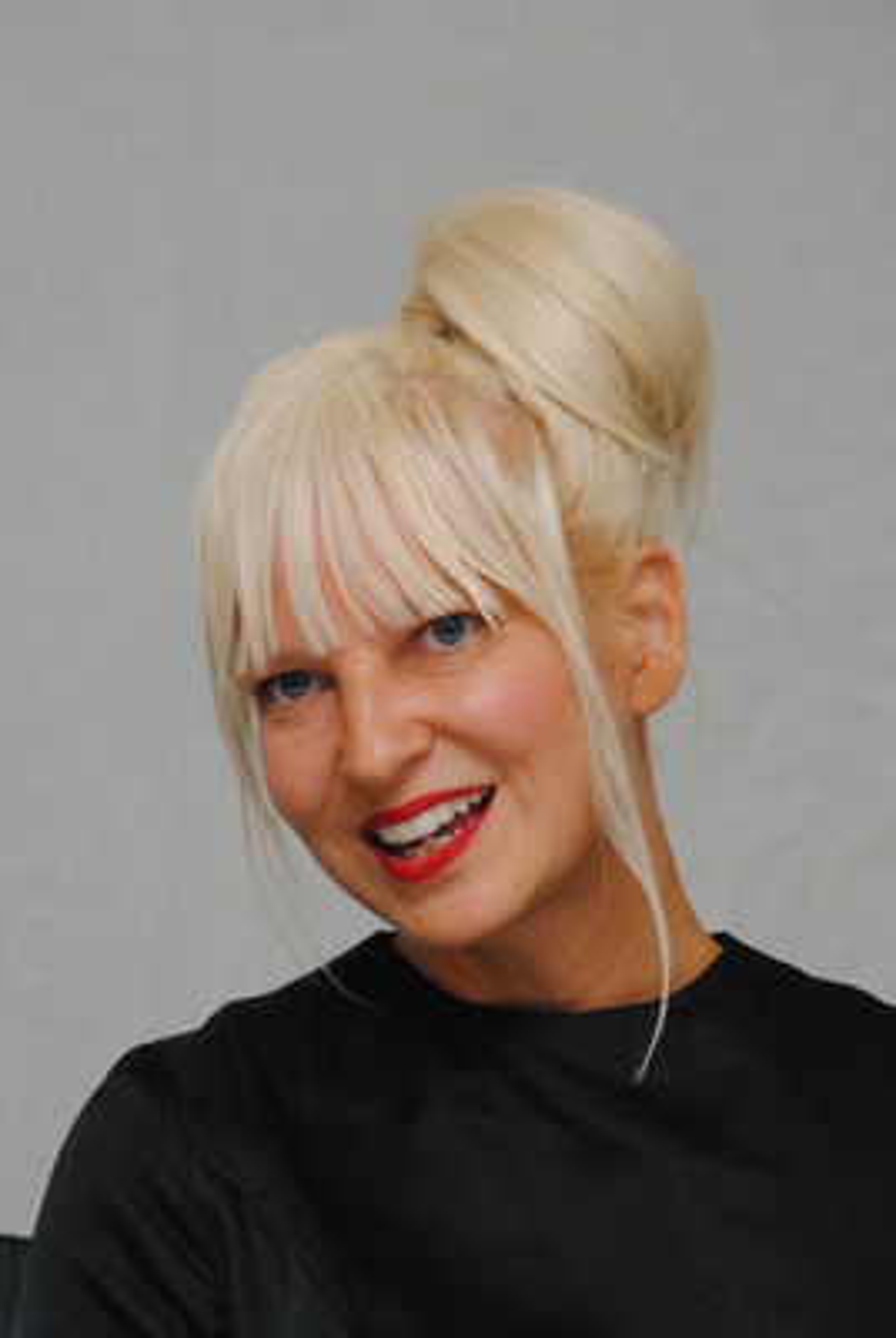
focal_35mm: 202
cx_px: 448
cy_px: 669
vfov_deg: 10.1
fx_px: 7533
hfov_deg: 6.8
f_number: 9
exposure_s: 1/160
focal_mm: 135
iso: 1600
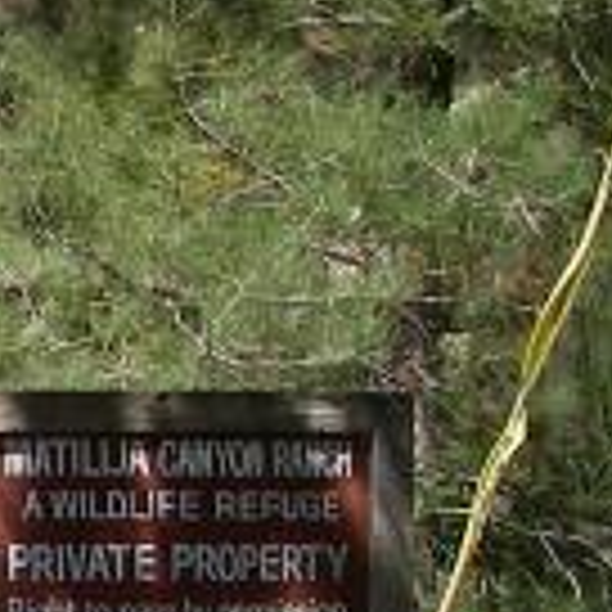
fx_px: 3960
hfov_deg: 8.2
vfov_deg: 8.8
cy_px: 662
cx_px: -801
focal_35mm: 198
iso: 64
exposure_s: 1/160
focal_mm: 6.3
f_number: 6.6
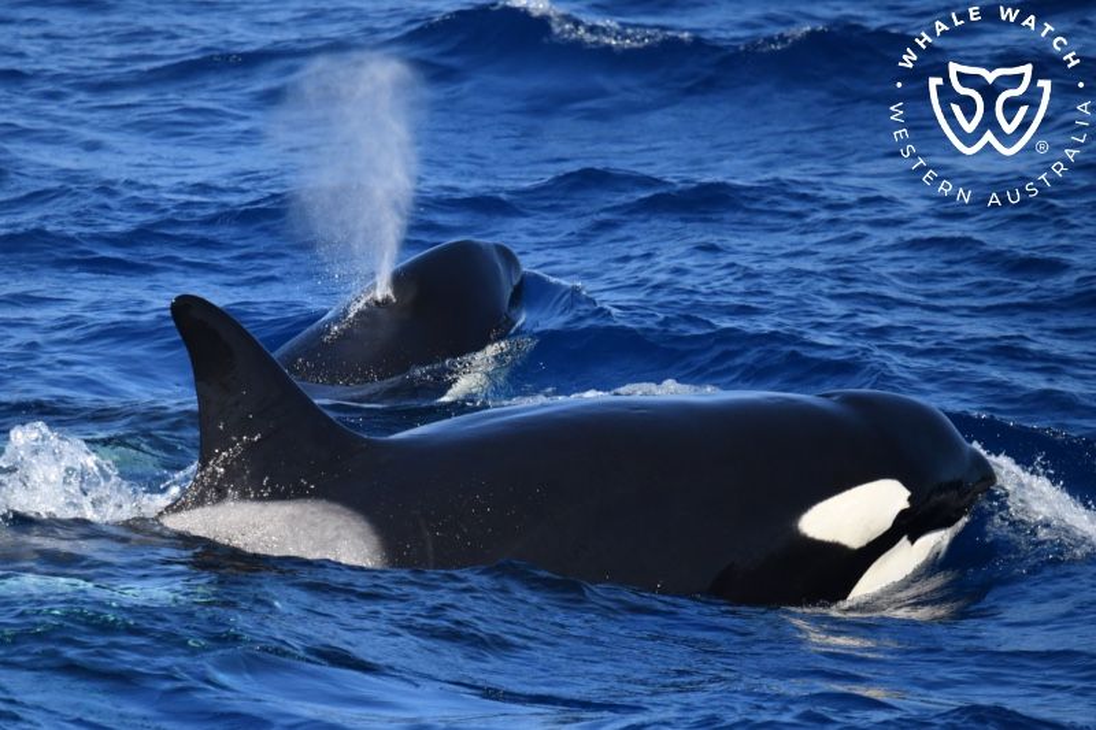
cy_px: 365
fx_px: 18262
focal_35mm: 600
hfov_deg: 3.4
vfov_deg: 2.3
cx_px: 548
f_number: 6.3
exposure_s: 1/8000
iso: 1800
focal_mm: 600
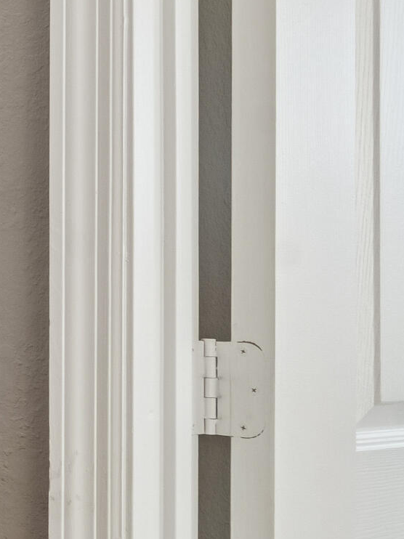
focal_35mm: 56
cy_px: 328
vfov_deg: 34.2
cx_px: -550
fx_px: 872
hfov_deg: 15.3
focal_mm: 10
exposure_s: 1/10
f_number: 7.1
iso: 400
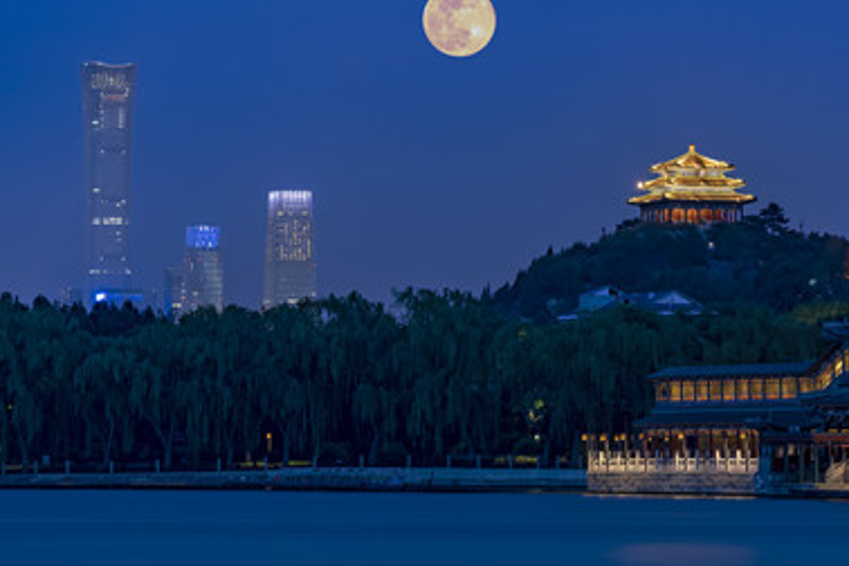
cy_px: 293
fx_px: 5235
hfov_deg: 9.3
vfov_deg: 6.2
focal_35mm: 222
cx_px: 528
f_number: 11
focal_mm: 168
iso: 100
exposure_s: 10
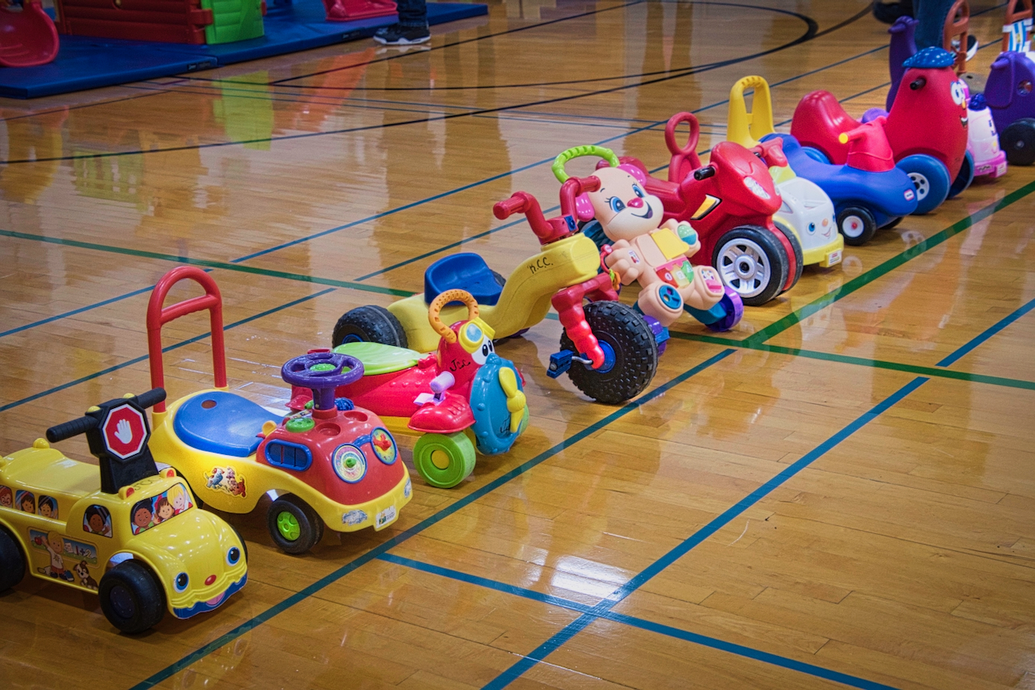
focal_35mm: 60
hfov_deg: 33.4
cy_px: 345
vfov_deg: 22.6
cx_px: 518
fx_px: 1725
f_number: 7.1
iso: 1000
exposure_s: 1/30
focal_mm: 40
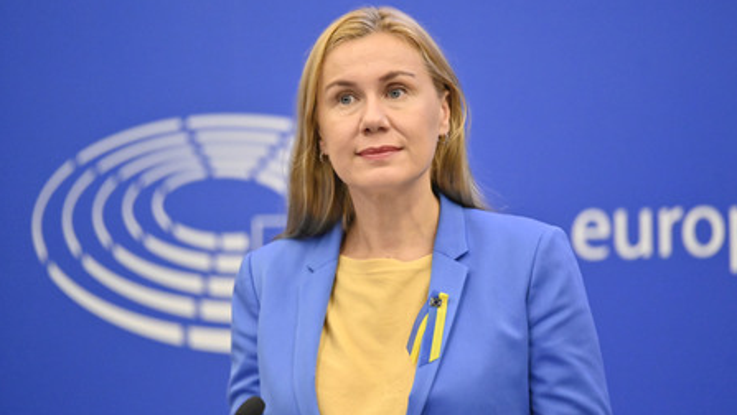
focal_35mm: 211
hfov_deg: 10.2
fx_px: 4126
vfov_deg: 5.8
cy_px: 231
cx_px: 368
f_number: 2.8
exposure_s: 1/1000
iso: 5000
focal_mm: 200
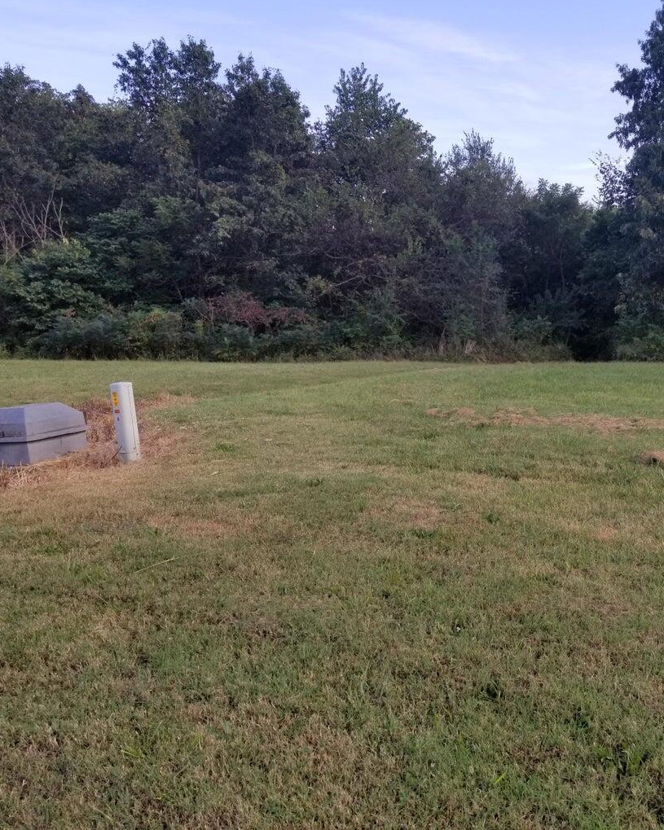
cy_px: 414
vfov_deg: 52.8
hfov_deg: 42.3
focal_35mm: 34
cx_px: 484
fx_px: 835
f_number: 1.7
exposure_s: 1/448
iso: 50
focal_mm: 4.3
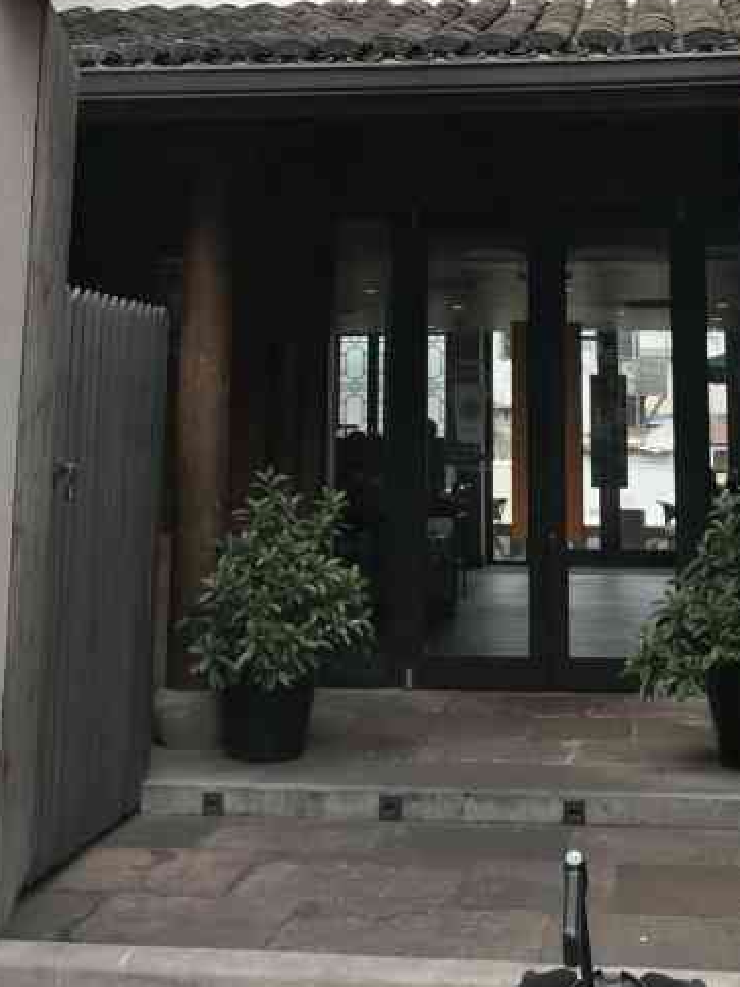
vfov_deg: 35.4
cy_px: 168
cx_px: 473
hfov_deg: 27.9
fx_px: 1482
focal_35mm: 52
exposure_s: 1/714
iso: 50
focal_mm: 3.95
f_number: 1.6
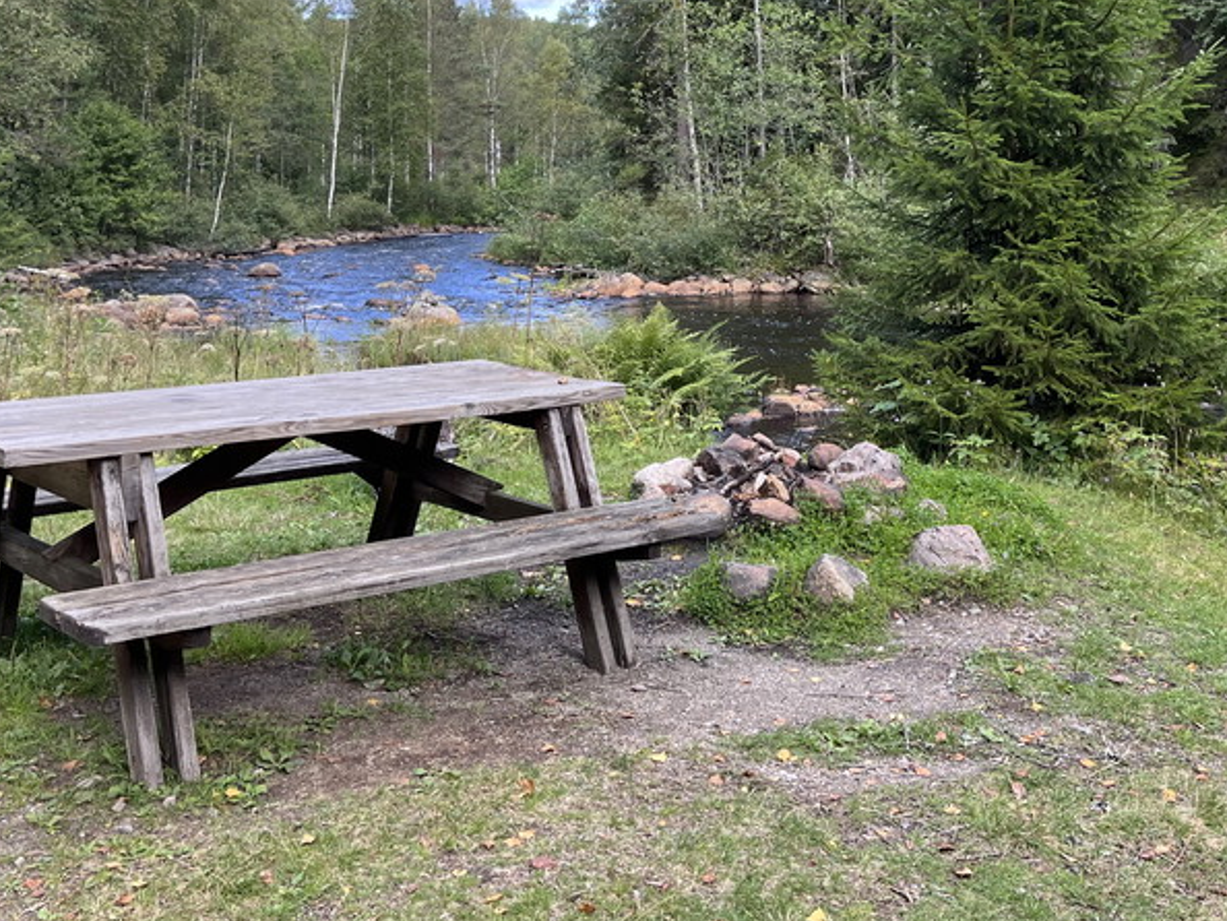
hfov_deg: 44.2
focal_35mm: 42
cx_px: 799
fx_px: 1489
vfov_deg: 33.7
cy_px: 240
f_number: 1.6
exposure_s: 1/403
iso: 50
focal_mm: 5.1
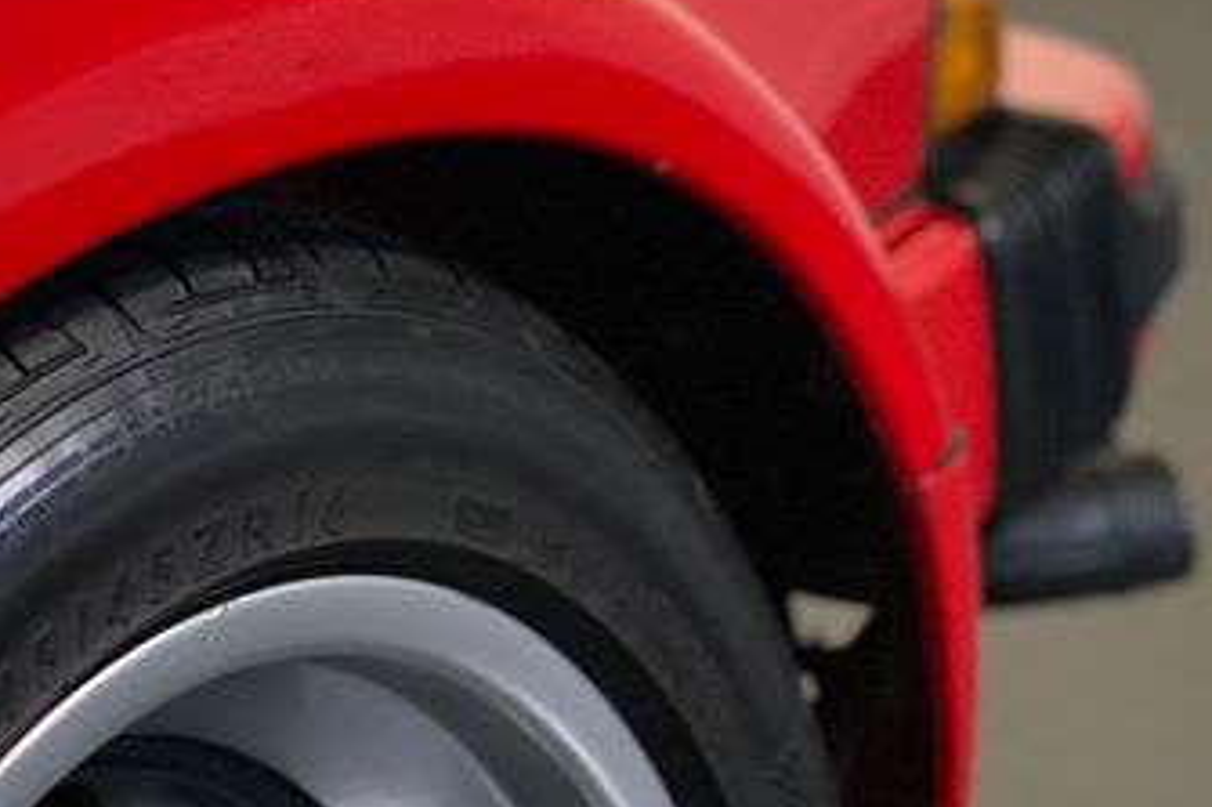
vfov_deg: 10.9
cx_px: 344
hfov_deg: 16.5
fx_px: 4172
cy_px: -112
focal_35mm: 124
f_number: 2
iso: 320
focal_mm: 6
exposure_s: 1/40
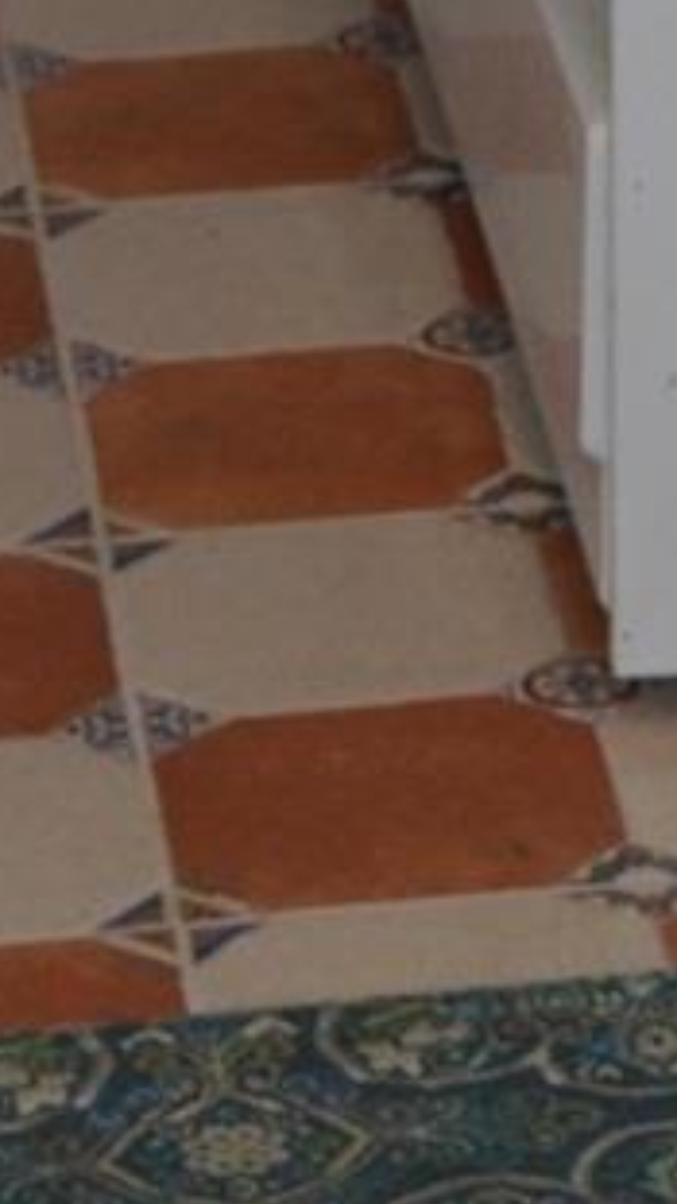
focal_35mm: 279
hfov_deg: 4.3
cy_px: -1580
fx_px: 8901
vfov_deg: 7.3
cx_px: 1335
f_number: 4
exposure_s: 1/60
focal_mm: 24
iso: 400
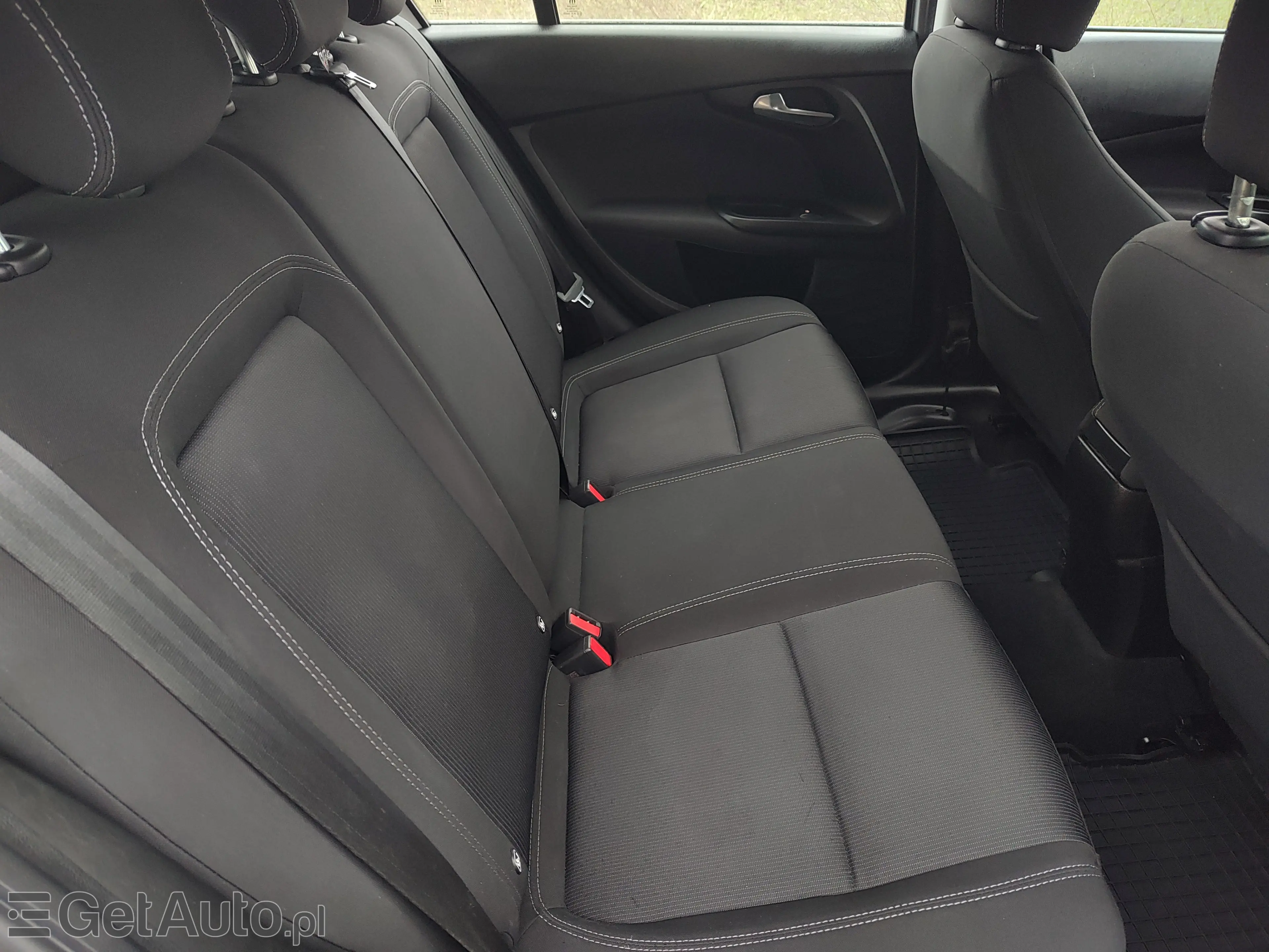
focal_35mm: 23
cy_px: 476
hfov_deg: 73.9
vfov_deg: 58.9
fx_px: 843
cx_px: 634
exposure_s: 1/50
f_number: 1.8
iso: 323
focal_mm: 5.56
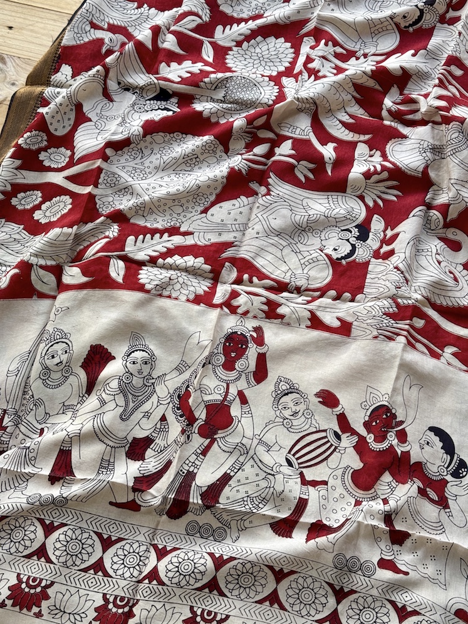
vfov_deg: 39.7
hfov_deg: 30.3
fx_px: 865
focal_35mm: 48
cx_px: 234
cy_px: 312
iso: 64
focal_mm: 6.76
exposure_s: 1/563
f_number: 1.78
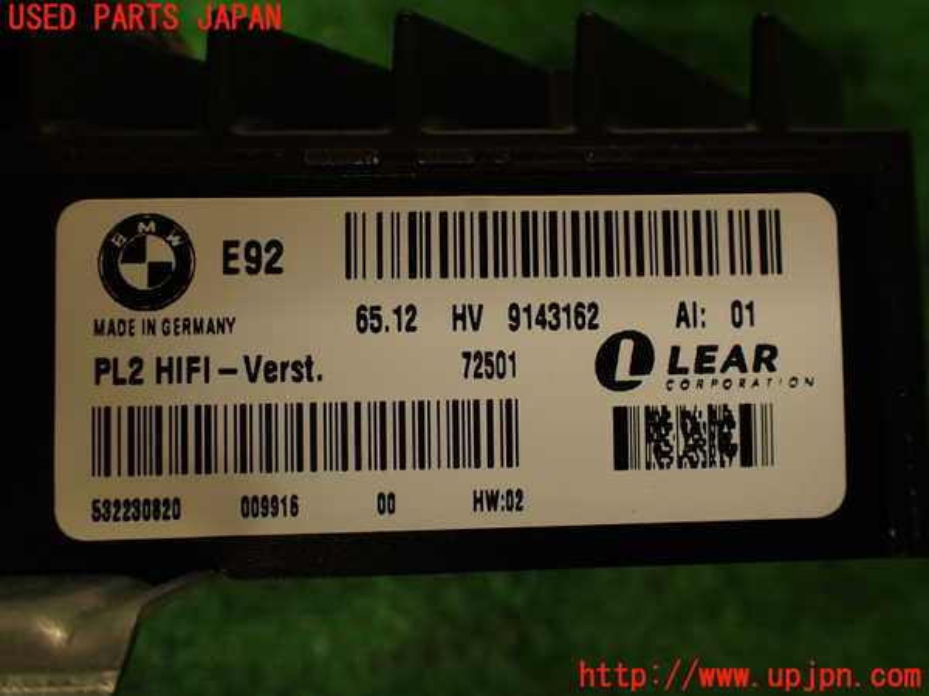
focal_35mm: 32
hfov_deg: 56.8
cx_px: 464
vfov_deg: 44.2
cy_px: 348
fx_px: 859
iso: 100
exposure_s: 1/60
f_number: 2.4
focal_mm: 5.79
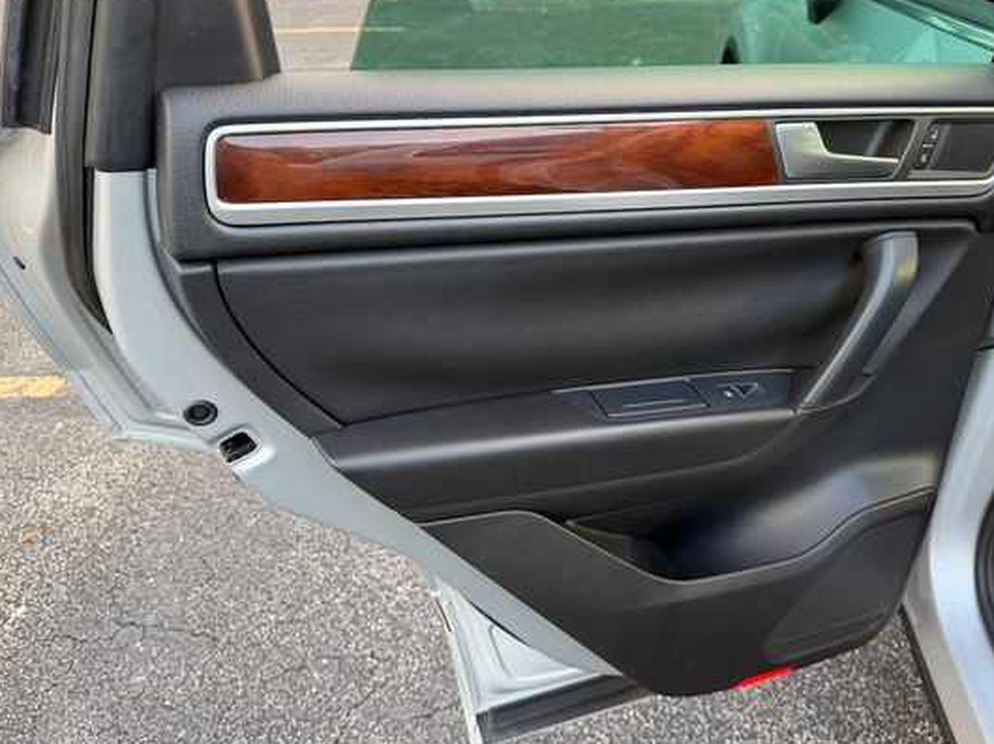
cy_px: 377
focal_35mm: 29
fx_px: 832
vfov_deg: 48.2
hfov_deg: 61.5
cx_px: 563
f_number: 1.78
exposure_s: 1/121
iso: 160
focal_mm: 6.76
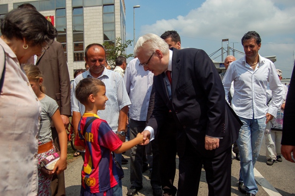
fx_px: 221
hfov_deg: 67.4
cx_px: 148
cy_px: 98
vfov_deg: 47.9
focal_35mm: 27
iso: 200
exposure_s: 1/1000
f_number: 4.5
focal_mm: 18
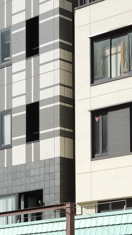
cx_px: 73
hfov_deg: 9.9
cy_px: 193
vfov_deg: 17.4
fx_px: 759
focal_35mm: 122
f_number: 2.8
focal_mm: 12.5
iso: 80
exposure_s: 1/1250
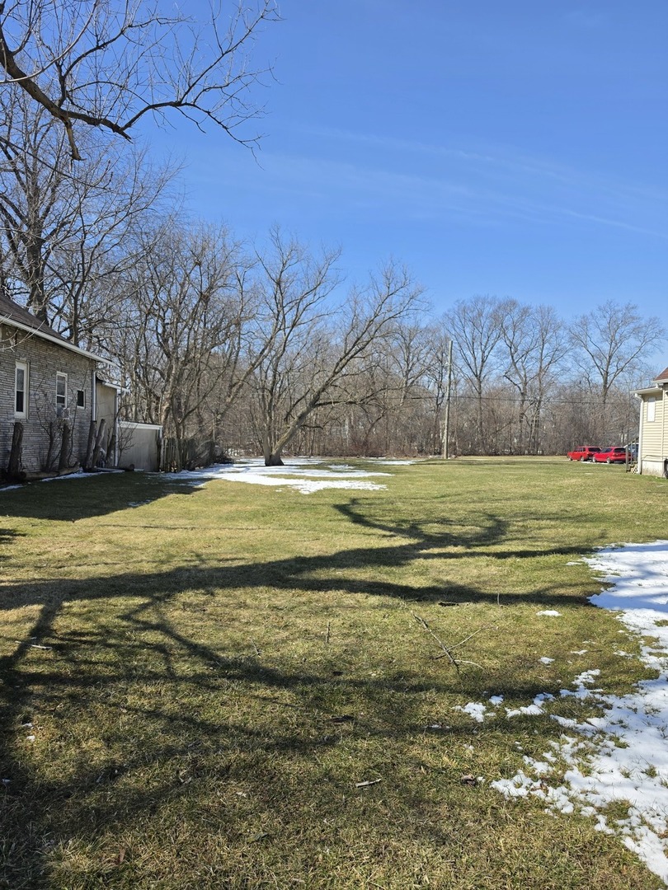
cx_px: 334
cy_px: 445
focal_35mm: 23
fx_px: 592
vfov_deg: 73.9
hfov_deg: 58.9
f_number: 1.4
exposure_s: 1/4538
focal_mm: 6.5
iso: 64
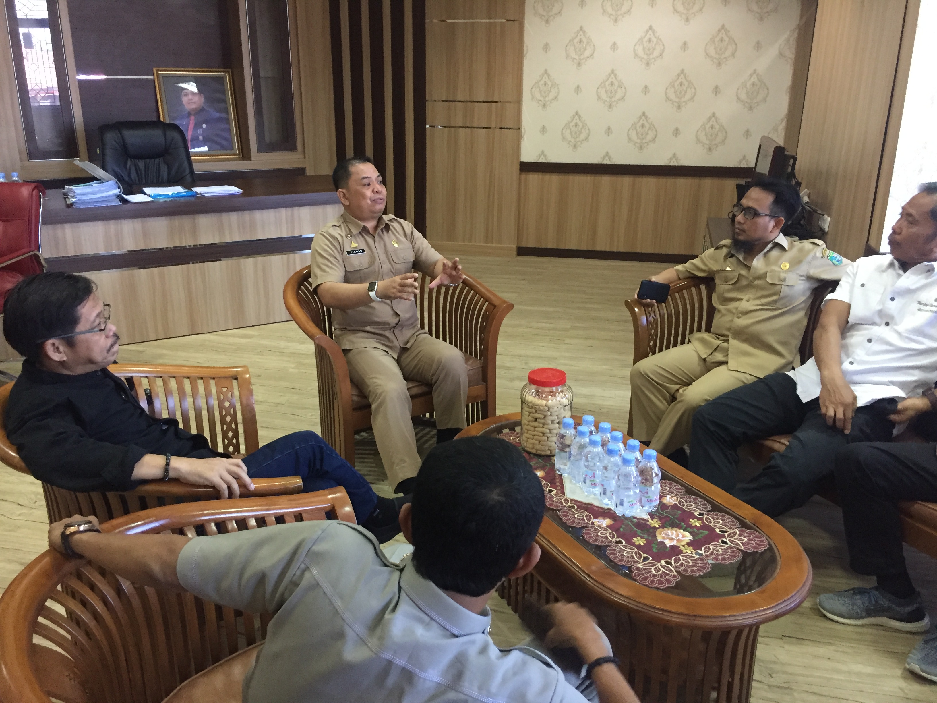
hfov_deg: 61.7
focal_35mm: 29
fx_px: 785
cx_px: 468
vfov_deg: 48.2
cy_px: 352
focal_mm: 4.15
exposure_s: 1/17
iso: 250
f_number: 2.2
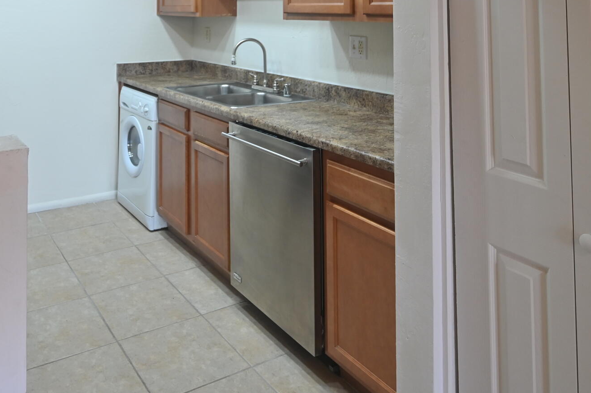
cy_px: -10
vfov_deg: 36.4
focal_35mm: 32
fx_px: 525
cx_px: 198
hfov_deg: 57.5
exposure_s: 1/25
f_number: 4.5
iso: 400
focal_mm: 14
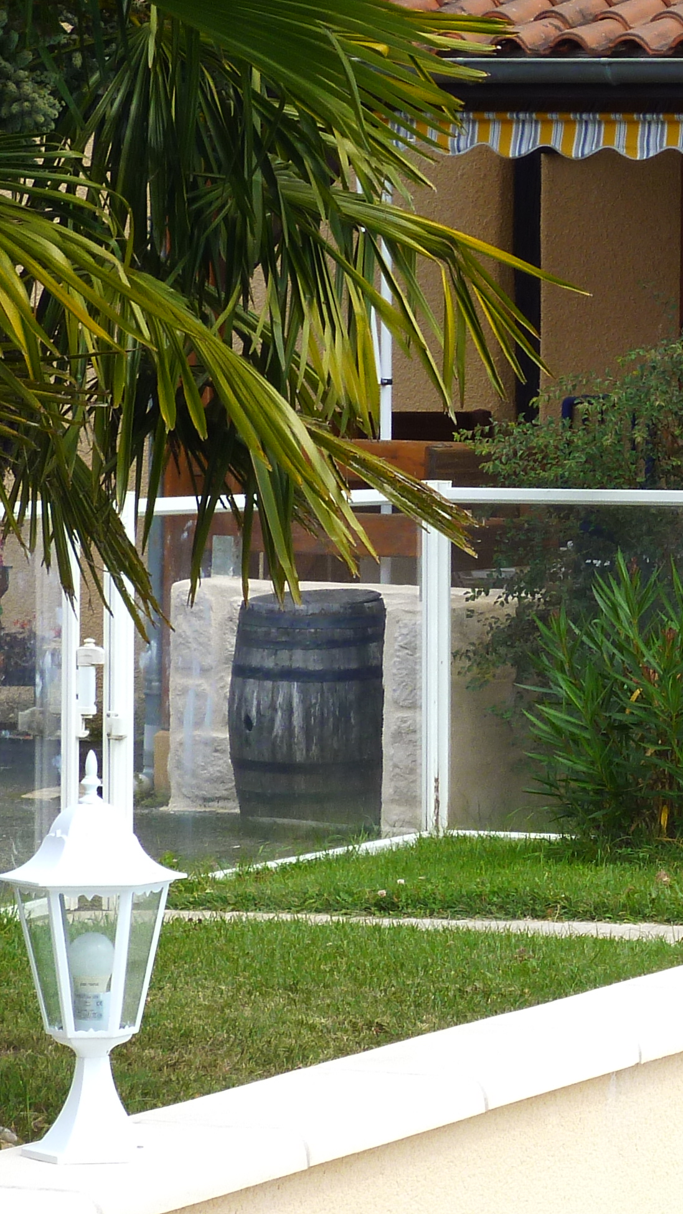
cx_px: 1106
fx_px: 4895
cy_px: 679
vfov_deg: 14.1
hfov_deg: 7.8
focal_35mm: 152
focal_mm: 11.2
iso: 100
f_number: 4.7
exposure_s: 1/250
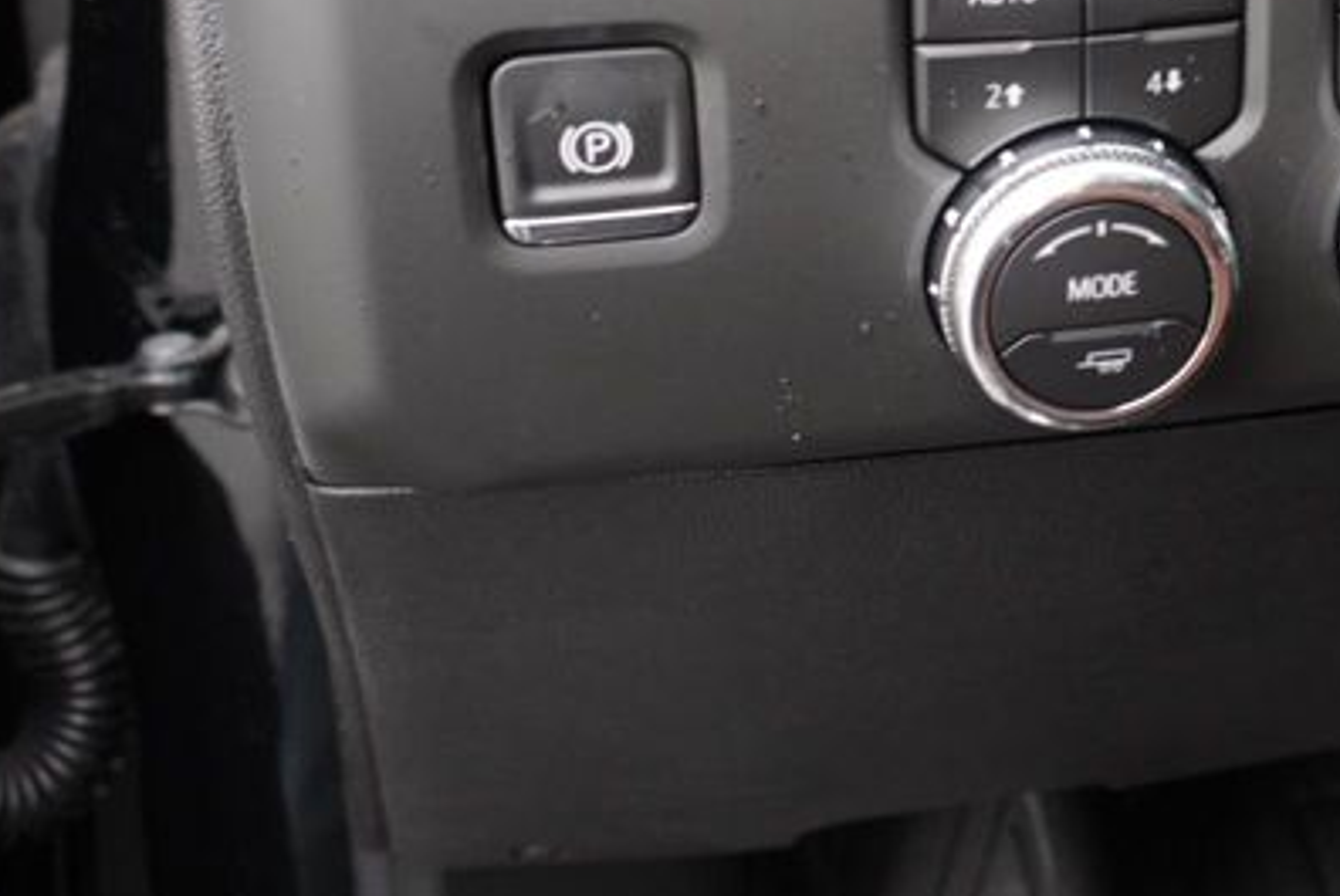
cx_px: 1306
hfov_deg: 30.3
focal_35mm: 62
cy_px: 20
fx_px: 2310
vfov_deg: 21.3
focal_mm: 16
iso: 1000
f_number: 4
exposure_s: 1/60
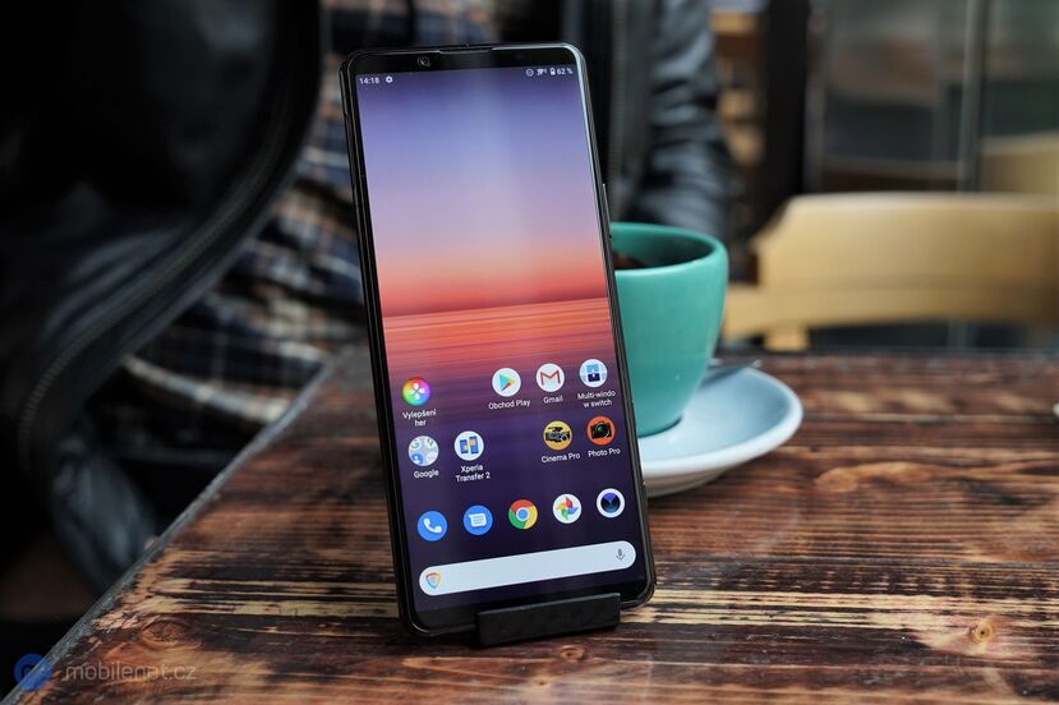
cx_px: 530
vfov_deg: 38.9
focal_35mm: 34
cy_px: 352
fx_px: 1000
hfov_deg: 55.8
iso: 640
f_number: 4.5
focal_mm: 34
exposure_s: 1/200
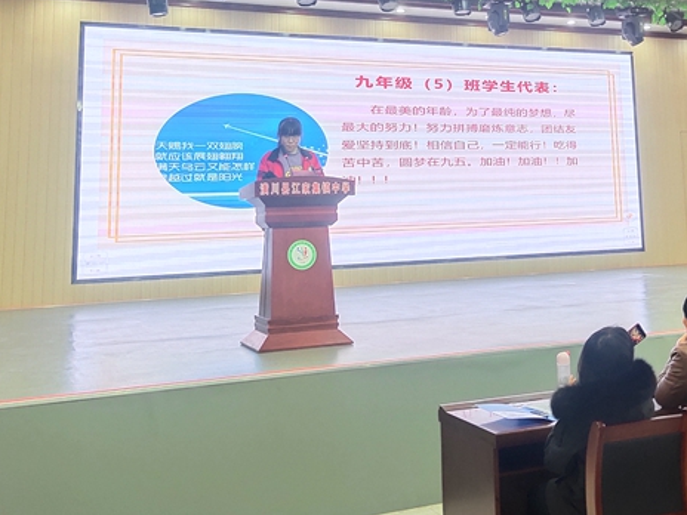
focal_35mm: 50
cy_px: 86
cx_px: 449
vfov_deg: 28.3
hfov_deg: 37.8
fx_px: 992
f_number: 1.8
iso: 174
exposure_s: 1/50
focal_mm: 4.27
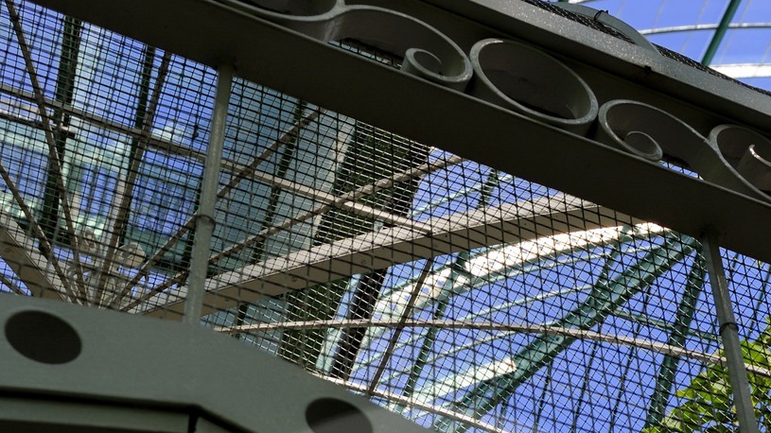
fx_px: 1512
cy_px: 700
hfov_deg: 28.6
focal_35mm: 74
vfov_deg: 14.8
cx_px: 427
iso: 200
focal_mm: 36
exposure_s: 1/125
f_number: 10
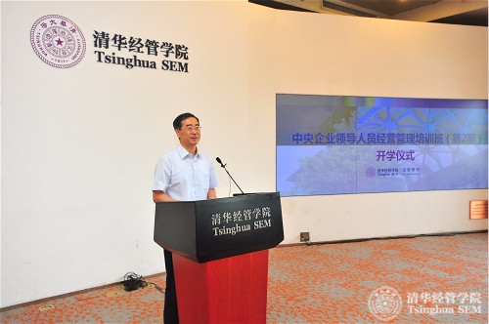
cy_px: 162
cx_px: 244
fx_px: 434
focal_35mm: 32
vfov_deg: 41.0
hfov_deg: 58.8
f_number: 6.3
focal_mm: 32
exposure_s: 1/160
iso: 1600
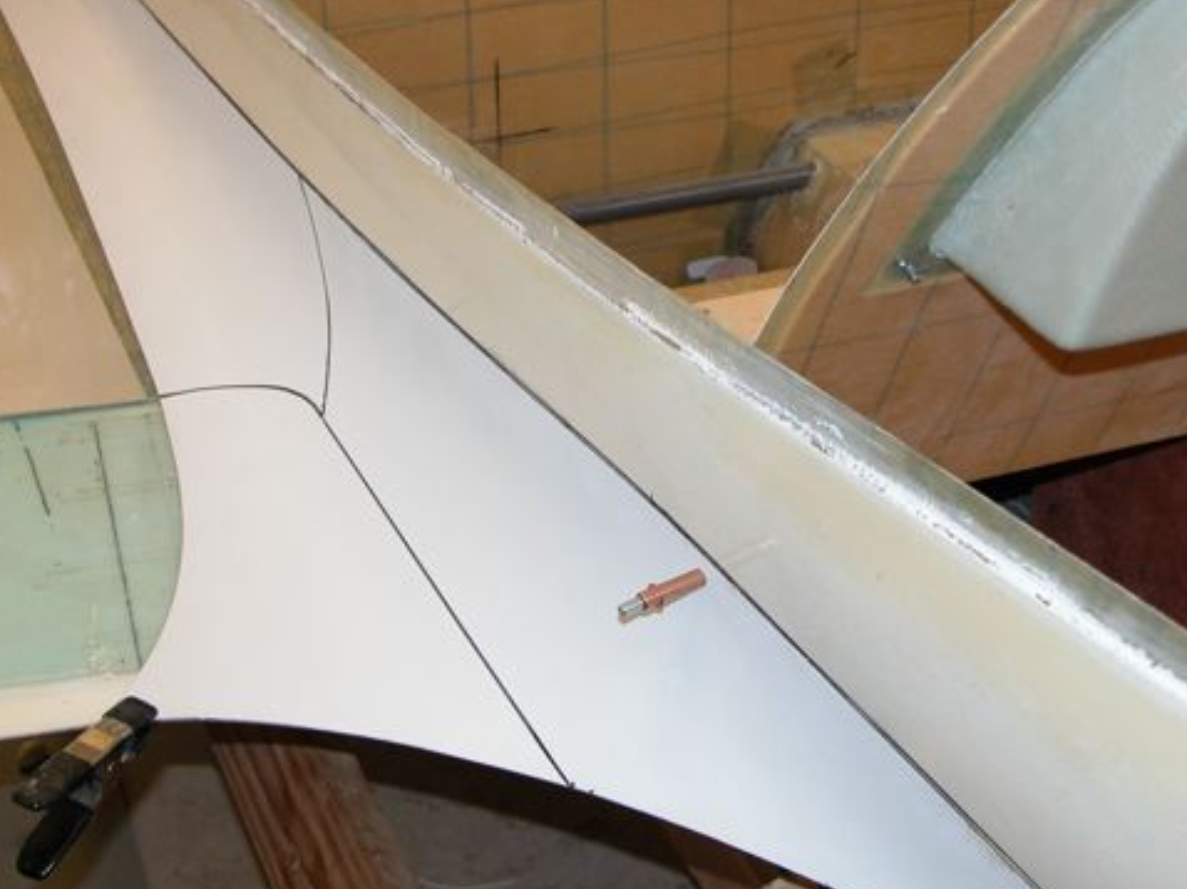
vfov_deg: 21.9
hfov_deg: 29.0
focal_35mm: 67
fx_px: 2296
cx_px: 618
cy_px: 444
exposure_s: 1/30
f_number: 3
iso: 100
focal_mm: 12.7
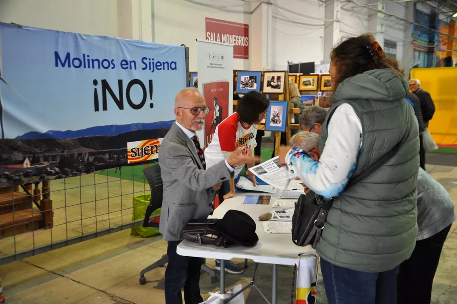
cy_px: 152
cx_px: 228
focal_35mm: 36
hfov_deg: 53.2
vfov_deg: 36.8
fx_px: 456
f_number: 4
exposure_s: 1/15
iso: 400
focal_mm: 24
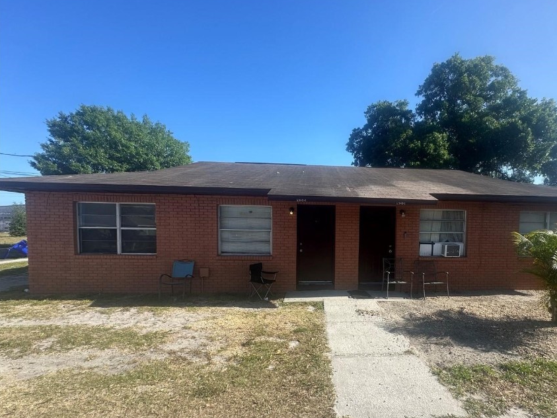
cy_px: 245
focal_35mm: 17
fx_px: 274
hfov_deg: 89.8
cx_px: 336
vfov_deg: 74.1
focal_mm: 2.22
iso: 50
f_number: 2.2
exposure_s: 1/932
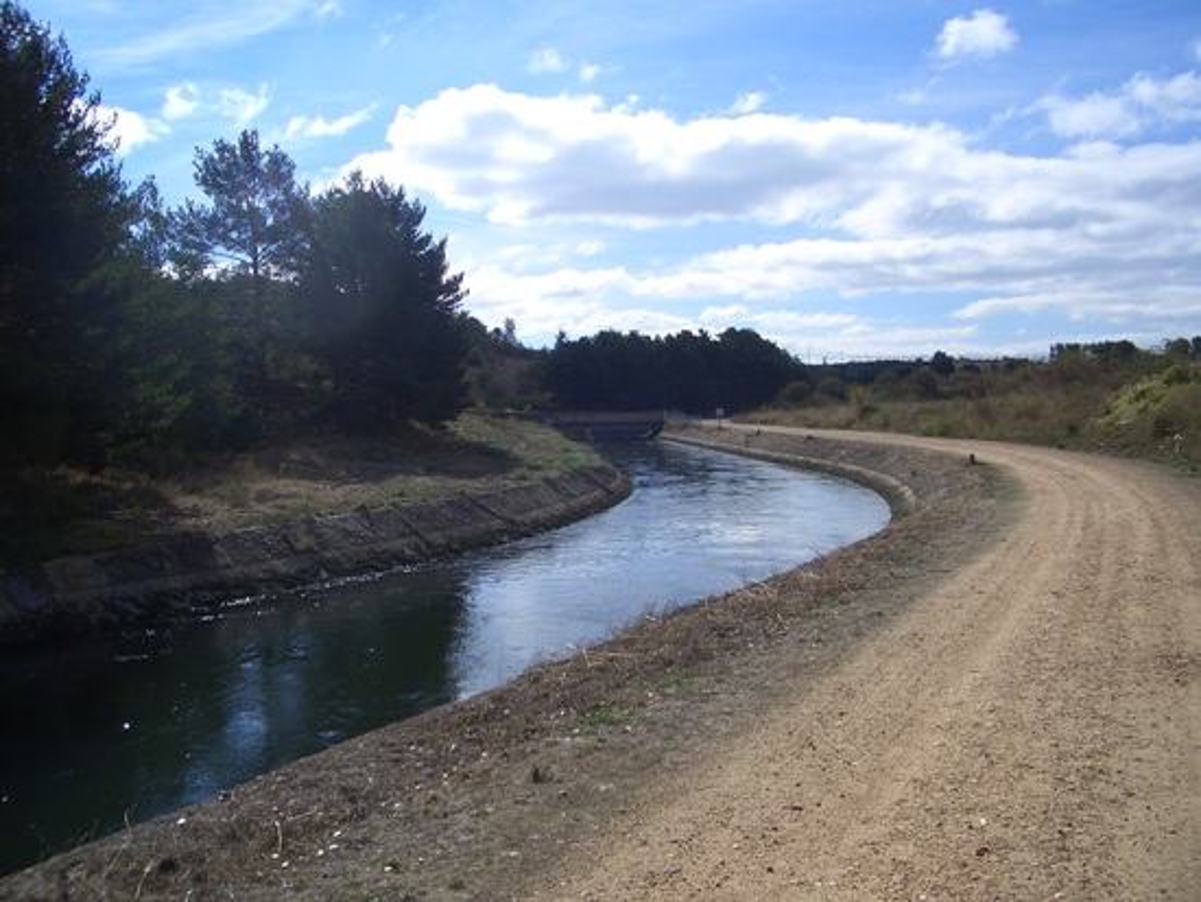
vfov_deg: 40.7
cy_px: 451
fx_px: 1215
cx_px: 600
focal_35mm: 35
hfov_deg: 52.6
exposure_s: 1/1000
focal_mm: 5.8
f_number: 4.3
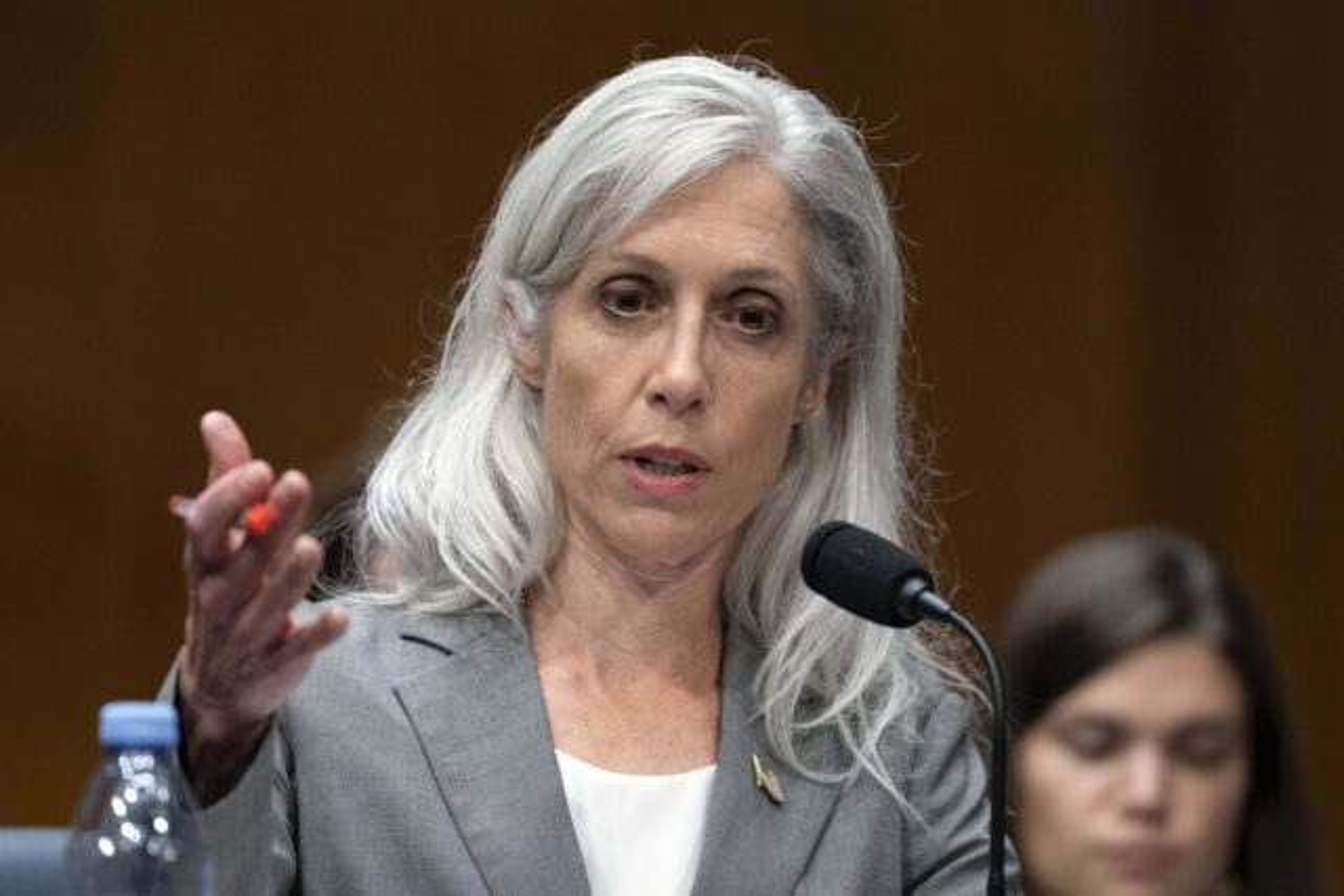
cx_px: 672
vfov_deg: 6.9
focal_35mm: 200
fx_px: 7468
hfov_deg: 10.3
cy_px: 448
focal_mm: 200
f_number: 2.8
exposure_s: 1/500
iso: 2000
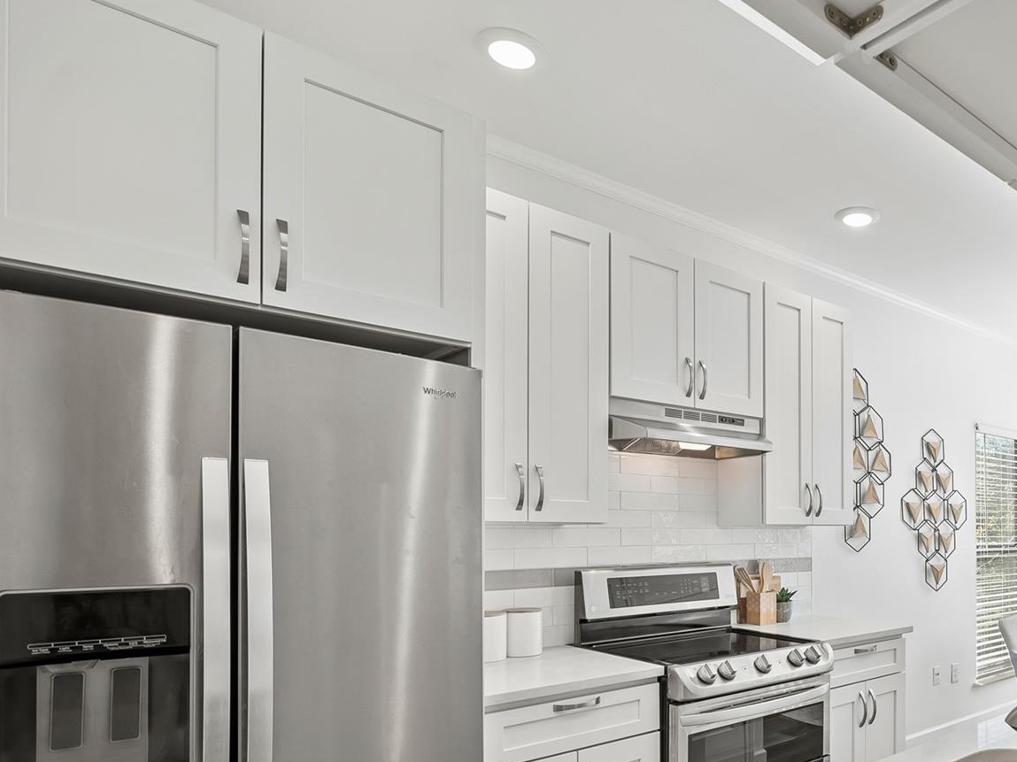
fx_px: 705
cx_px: 799
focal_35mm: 24
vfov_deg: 54.9
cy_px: 543
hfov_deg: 65.8
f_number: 8
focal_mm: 14
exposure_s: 1/15
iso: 800
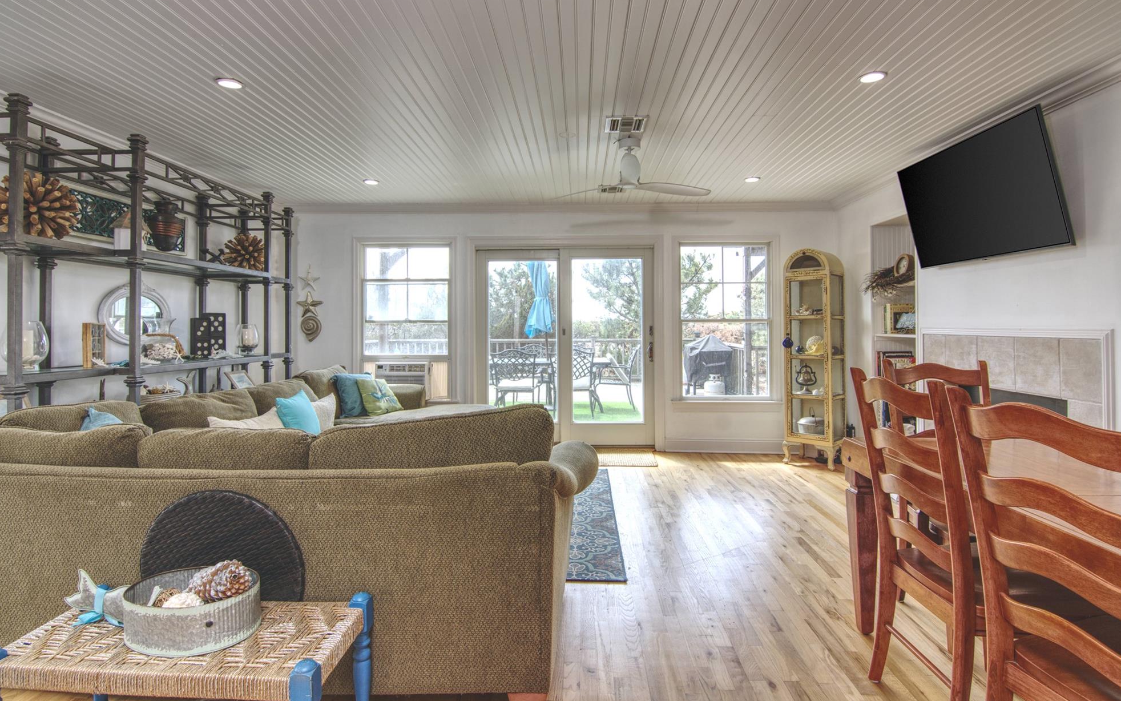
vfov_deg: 66.2
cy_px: 317
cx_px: 571
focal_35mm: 18
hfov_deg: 92.6
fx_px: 536
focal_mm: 11
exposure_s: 1/25
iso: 320
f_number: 8
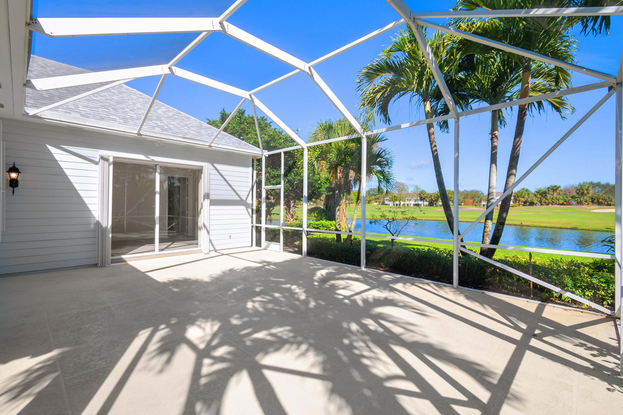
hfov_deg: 100.4
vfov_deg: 77.3
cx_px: 312
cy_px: 208
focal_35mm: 15
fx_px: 260
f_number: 8
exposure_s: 1/160
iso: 100
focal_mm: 10
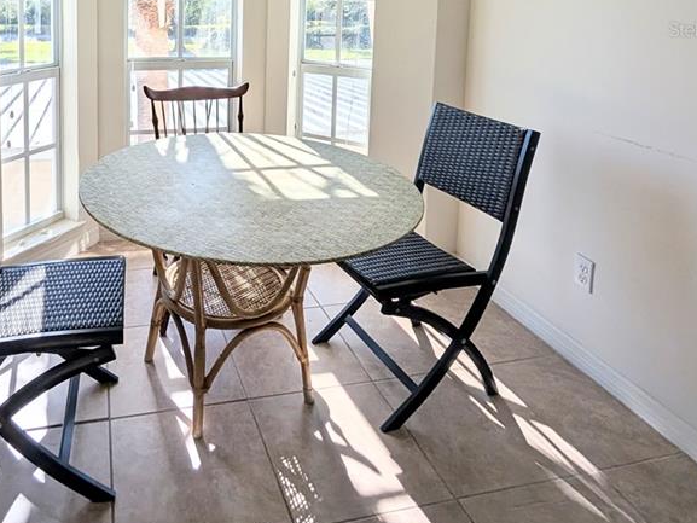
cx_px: 210
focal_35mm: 25
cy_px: 29
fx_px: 503
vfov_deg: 47.8
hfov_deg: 66.7
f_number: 1.7
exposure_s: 1/1626
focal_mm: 2.02
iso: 50
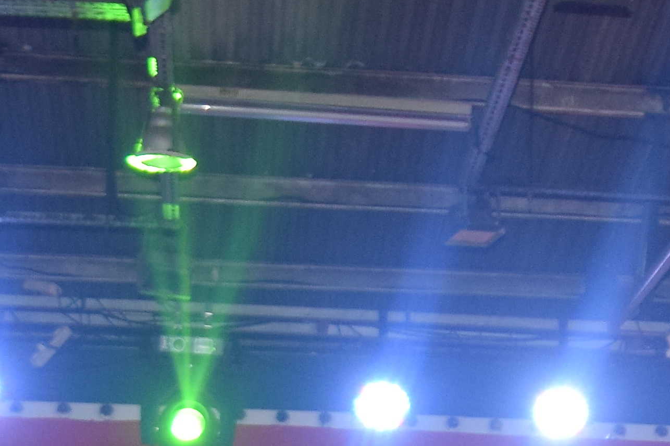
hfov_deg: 16.1
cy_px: 962
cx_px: 571
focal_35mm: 126
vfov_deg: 9.9
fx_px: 2345
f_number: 3.5
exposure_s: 1/100
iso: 800
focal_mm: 18
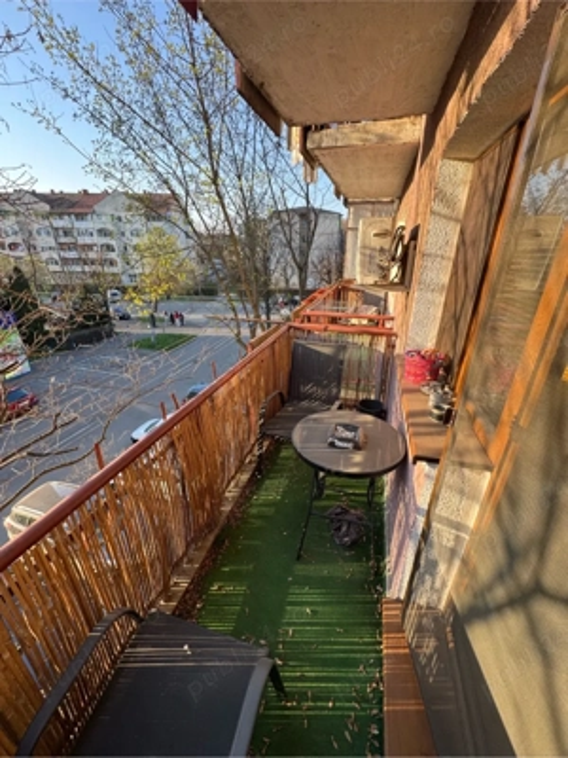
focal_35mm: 14
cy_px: 379
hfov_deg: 85.7
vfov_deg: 102.1
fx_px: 306
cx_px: 284
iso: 40
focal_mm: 2.22
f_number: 2.2
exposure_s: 1/155
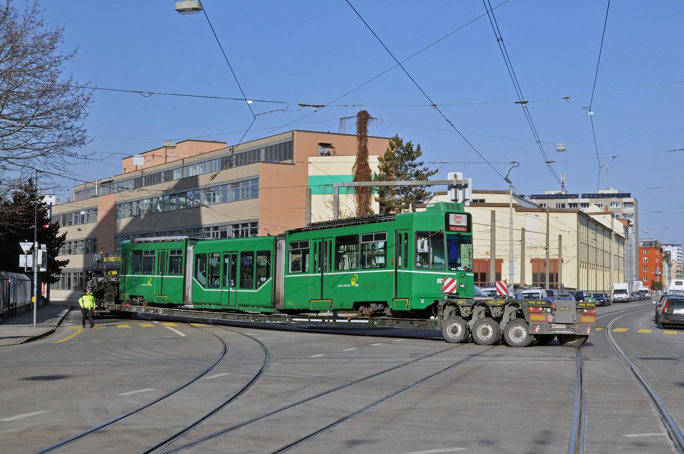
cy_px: 227
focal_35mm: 57
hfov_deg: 35.1
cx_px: 342
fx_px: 1082
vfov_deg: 23.7
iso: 250
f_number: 11
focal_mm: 38
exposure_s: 1/400
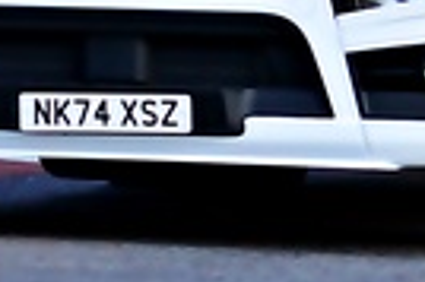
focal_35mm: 772
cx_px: 308
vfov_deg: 1.8
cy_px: -513
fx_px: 9103
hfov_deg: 2.7
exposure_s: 1/1250
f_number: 4.5
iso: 400
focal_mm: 86
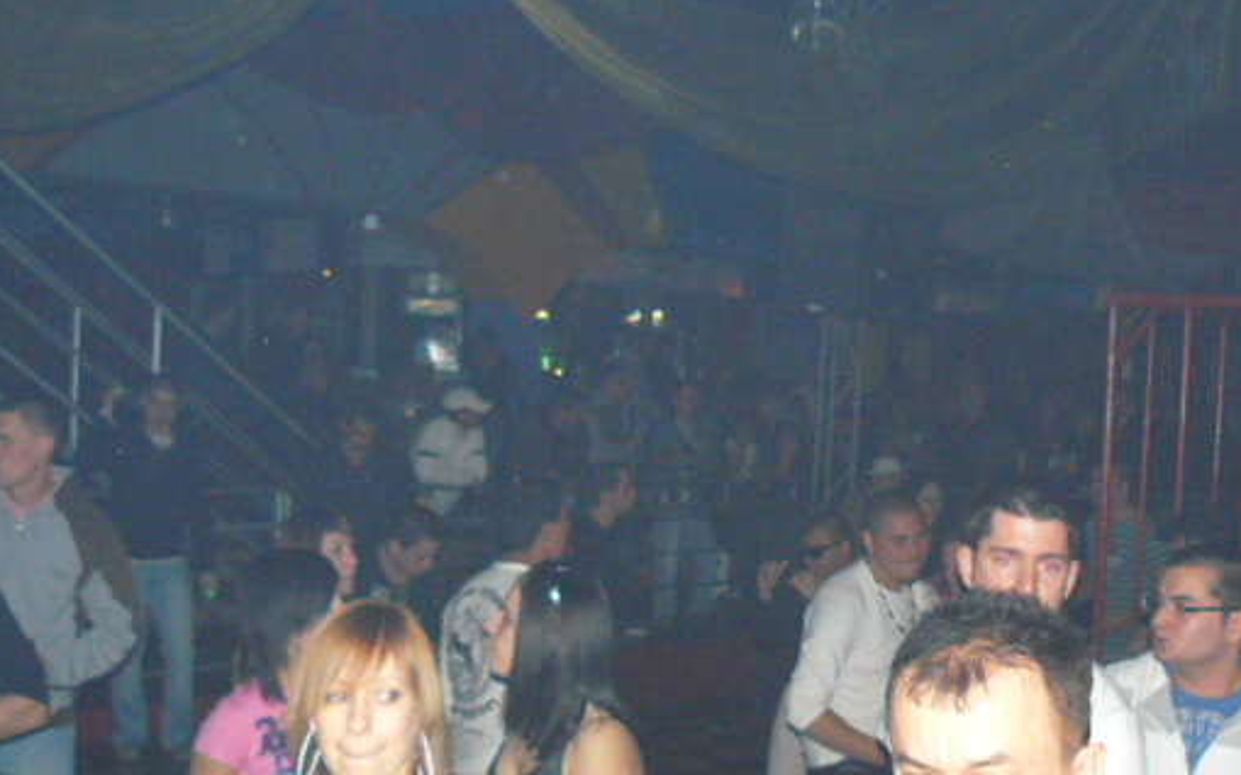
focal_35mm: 48
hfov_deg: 41.7
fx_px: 1623
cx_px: 717
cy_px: 483
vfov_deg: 26.8
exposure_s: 1/60
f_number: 2.8
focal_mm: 6
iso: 320
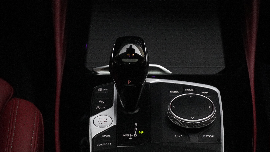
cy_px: 78
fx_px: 587
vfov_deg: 14.7
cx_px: 138
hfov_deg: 25.9
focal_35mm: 82
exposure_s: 1/80
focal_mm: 50
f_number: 6.3
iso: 6400
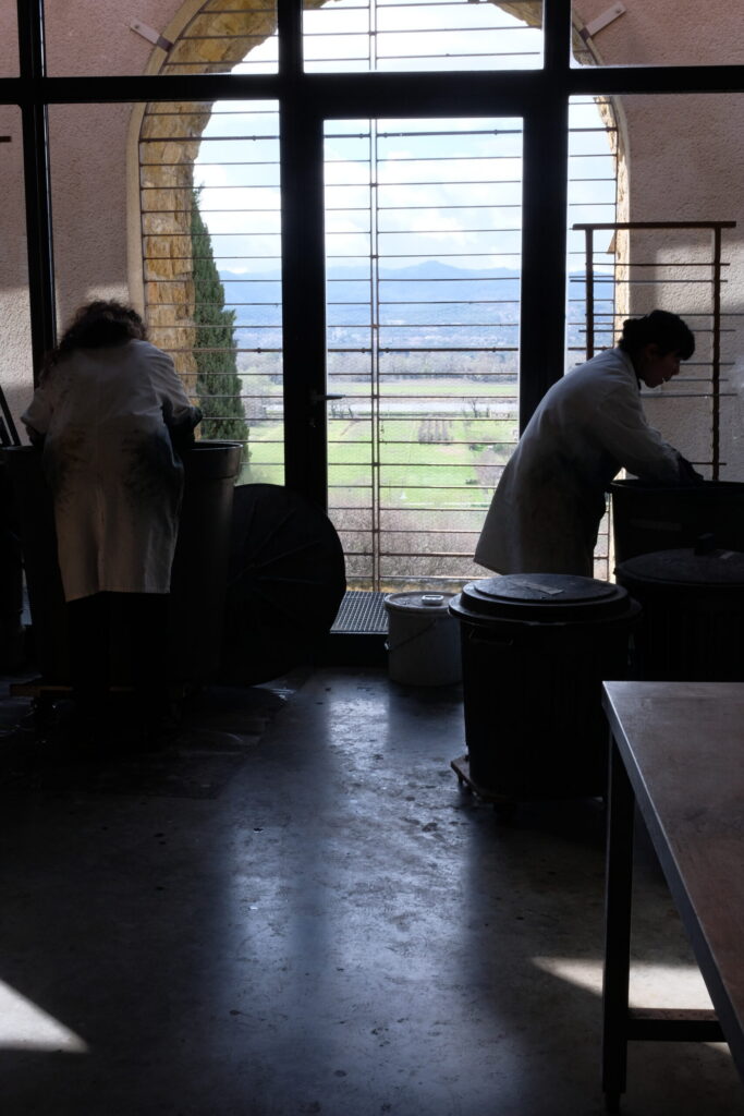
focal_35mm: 41
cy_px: 558
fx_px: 1270
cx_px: 372
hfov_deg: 32.6
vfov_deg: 47.4
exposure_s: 1/60
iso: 640
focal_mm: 27
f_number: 16
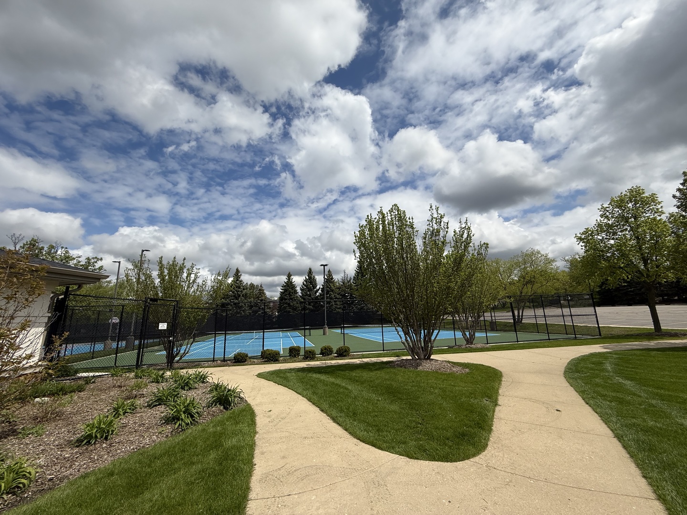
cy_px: 258
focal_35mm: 14
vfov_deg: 85.7
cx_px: 344
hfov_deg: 102.1
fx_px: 278
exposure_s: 1/5618
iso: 50
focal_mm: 2.22
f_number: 2.2
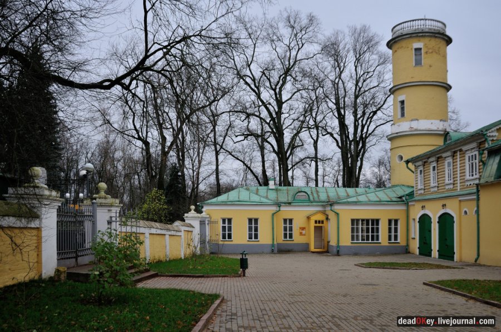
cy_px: 166
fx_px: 500
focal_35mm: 36
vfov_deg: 36.8
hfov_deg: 53.2
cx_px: 250
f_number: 5
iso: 500
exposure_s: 1/320
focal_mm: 24
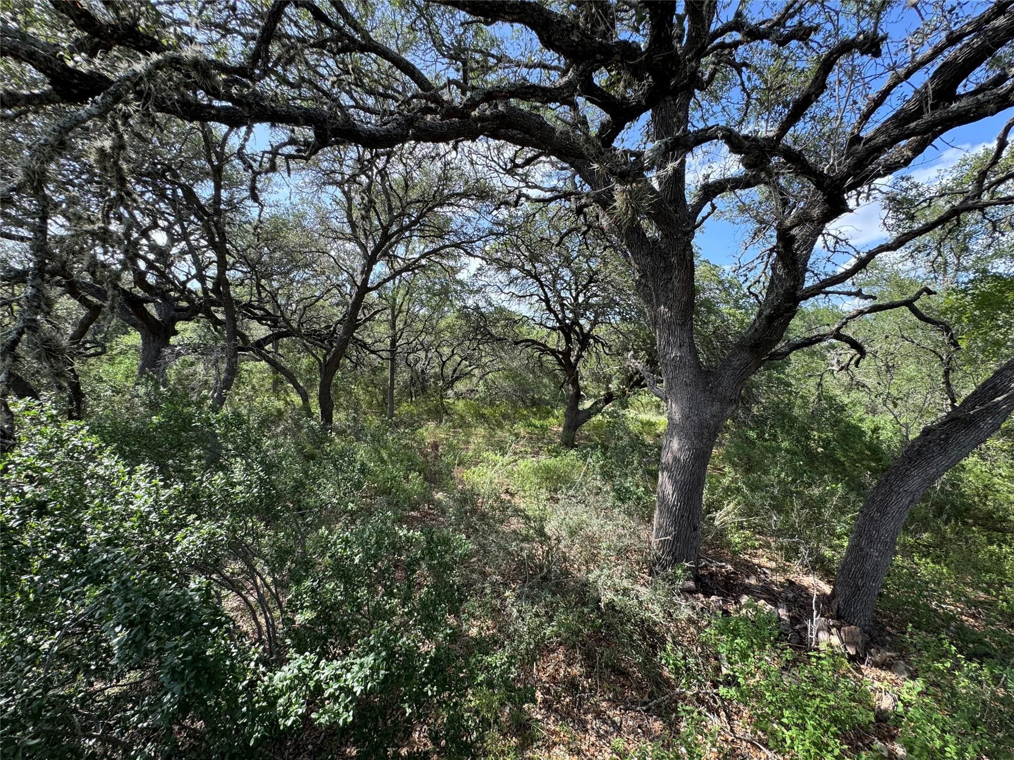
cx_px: 507
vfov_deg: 85.7
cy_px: 380
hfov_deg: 102.1
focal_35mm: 14
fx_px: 410
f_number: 2.2
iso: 40
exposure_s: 1/285
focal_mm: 2.22
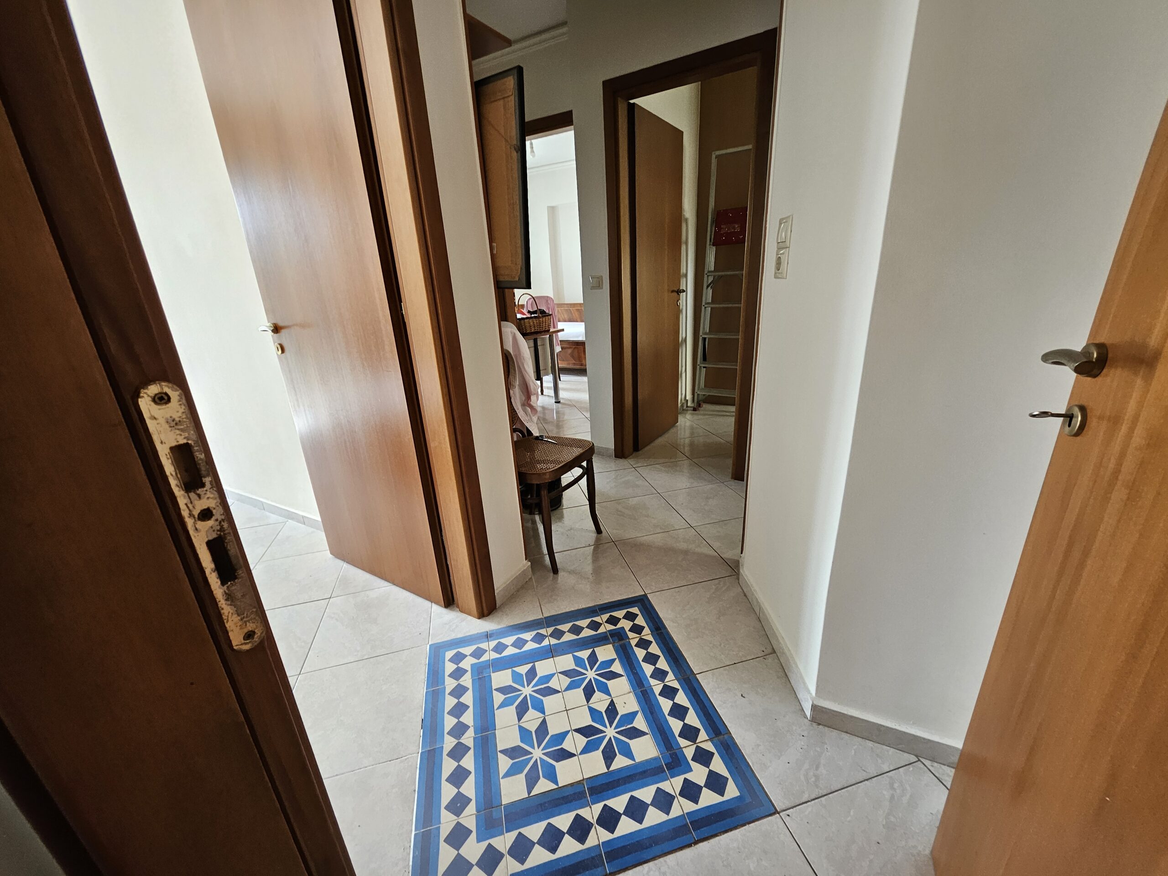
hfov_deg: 106.2
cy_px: 438
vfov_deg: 89.9
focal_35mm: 13
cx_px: 584
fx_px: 439
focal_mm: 1.74
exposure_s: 1/50
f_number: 2.2
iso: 64
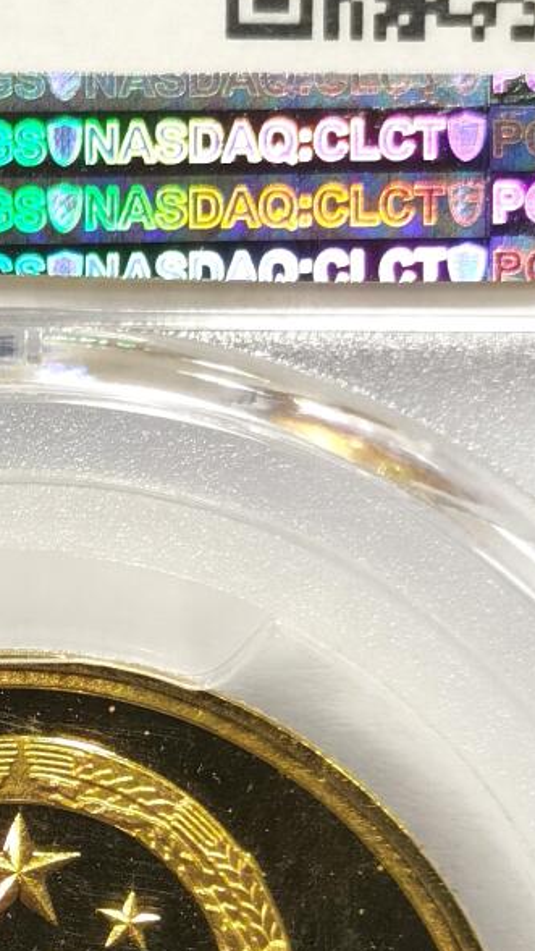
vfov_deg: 11.9
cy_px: 760
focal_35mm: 180
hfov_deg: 6.7
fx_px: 4537
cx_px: 16
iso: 160
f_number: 16
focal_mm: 5.56
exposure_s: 1/100
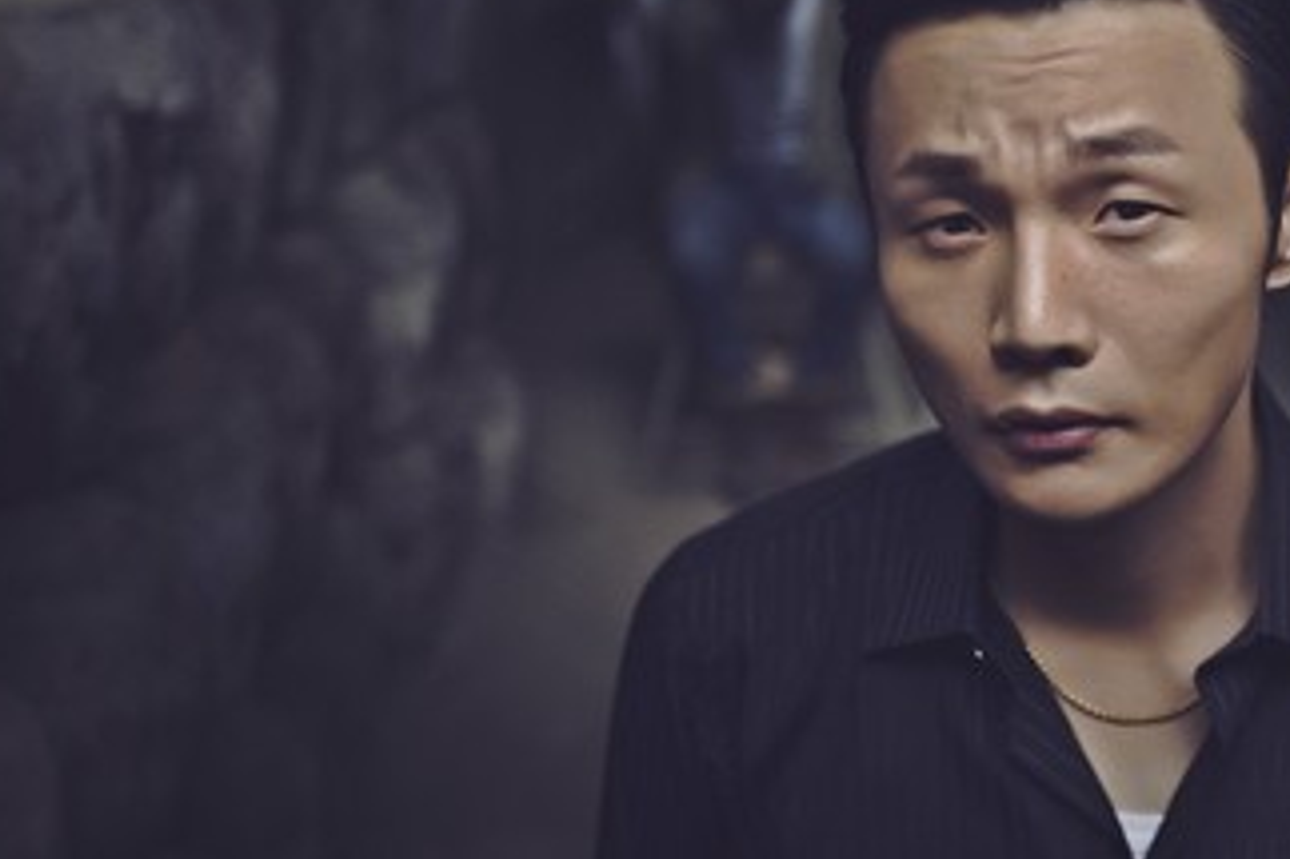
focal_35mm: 52
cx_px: 1078
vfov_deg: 25.8
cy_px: 296
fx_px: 1862
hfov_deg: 36.6
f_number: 1.7
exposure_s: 1/160
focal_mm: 28
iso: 6400
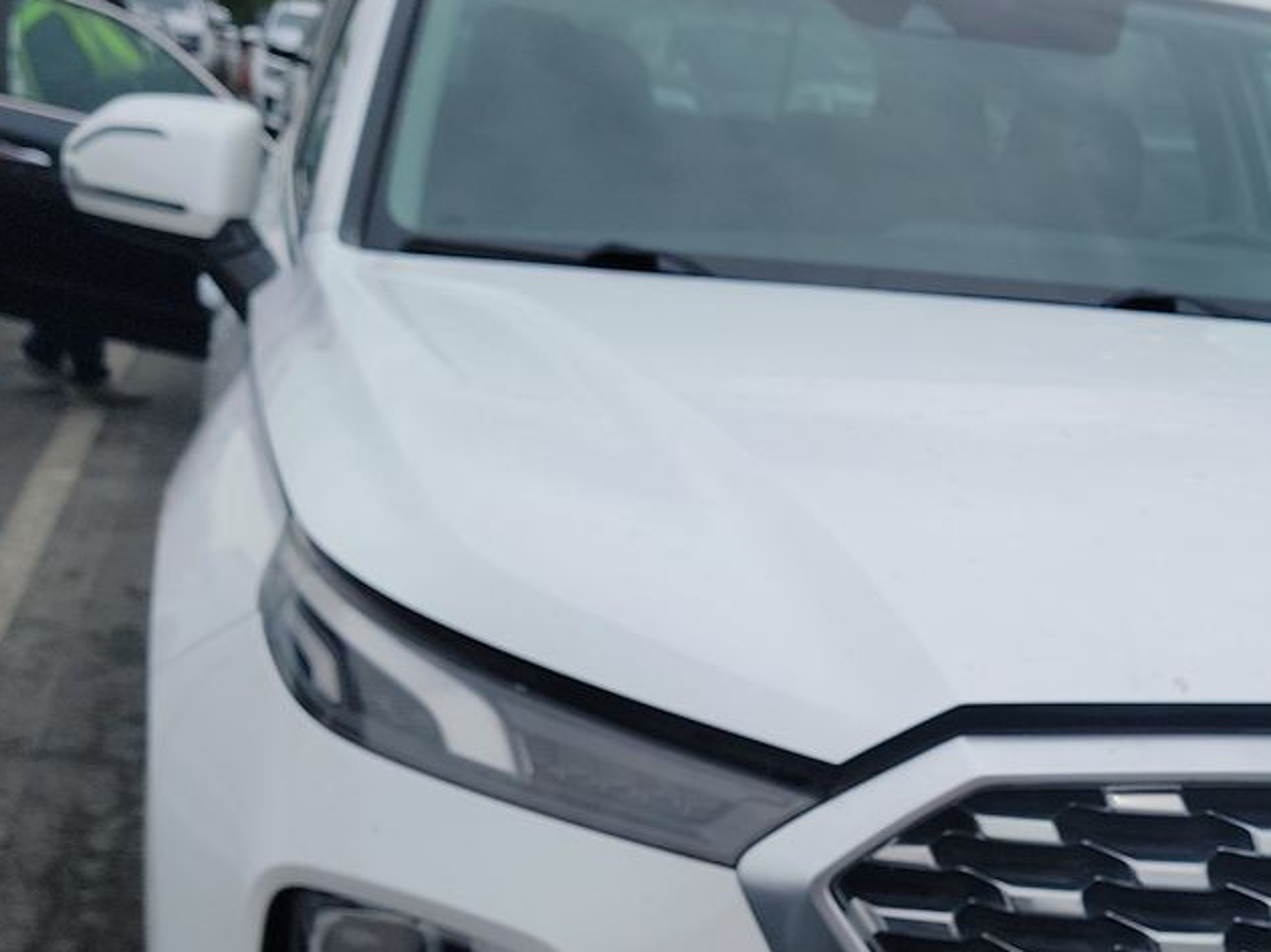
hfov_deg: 30.5
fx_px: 2239
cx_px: 1104
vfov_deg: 23.4
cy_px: 843
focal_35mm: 61
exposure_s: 1/1198
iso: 50
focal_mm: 6.7
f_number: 1.8
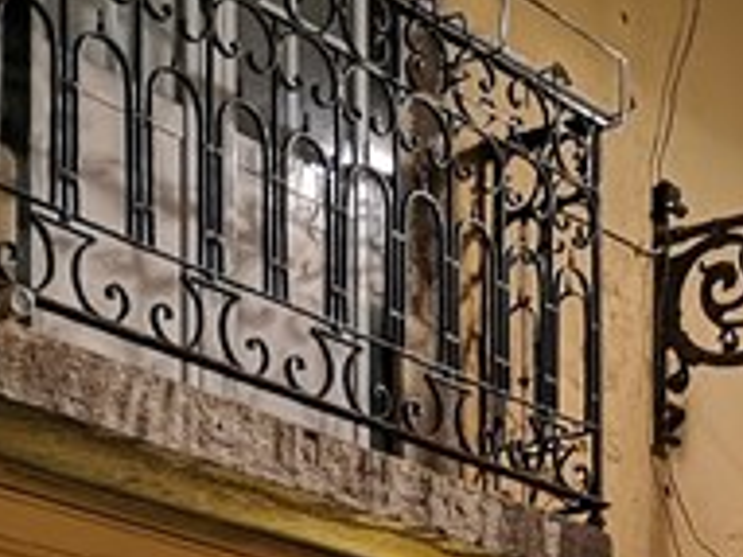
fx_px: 2424
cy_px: 1017
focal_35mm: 113
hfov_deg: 16.8
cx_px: 836
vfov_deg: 12.0
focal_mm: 3.95
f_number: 1.8
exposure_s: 1/33.3
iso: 320
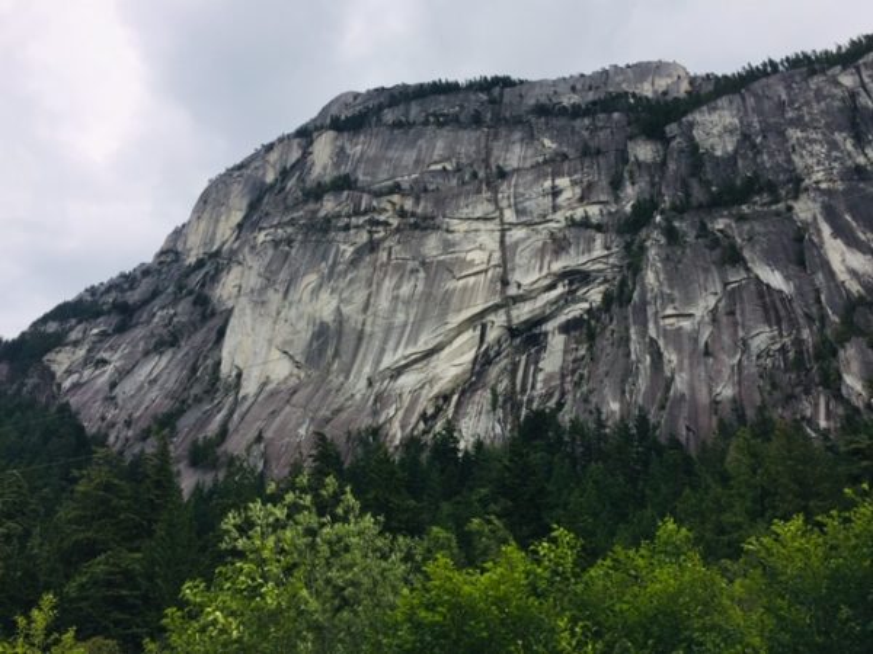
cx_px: 436
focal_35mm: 29
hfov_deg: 61.7
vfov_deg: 48.2
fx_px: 731
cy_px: 327
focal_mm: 4.15
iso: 32
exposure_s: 1/706
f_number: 2.2
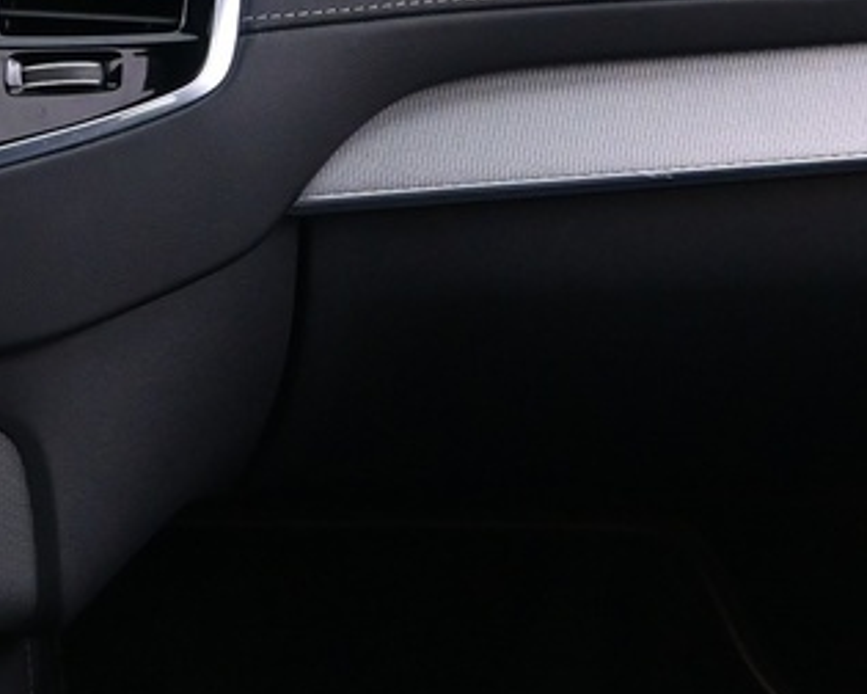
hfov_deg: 15.6
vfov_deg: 13.2
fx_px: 2977
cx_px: -328
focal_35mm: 116
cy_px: 520
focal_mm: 16
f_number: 3.5
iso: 1000
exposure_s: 1/15
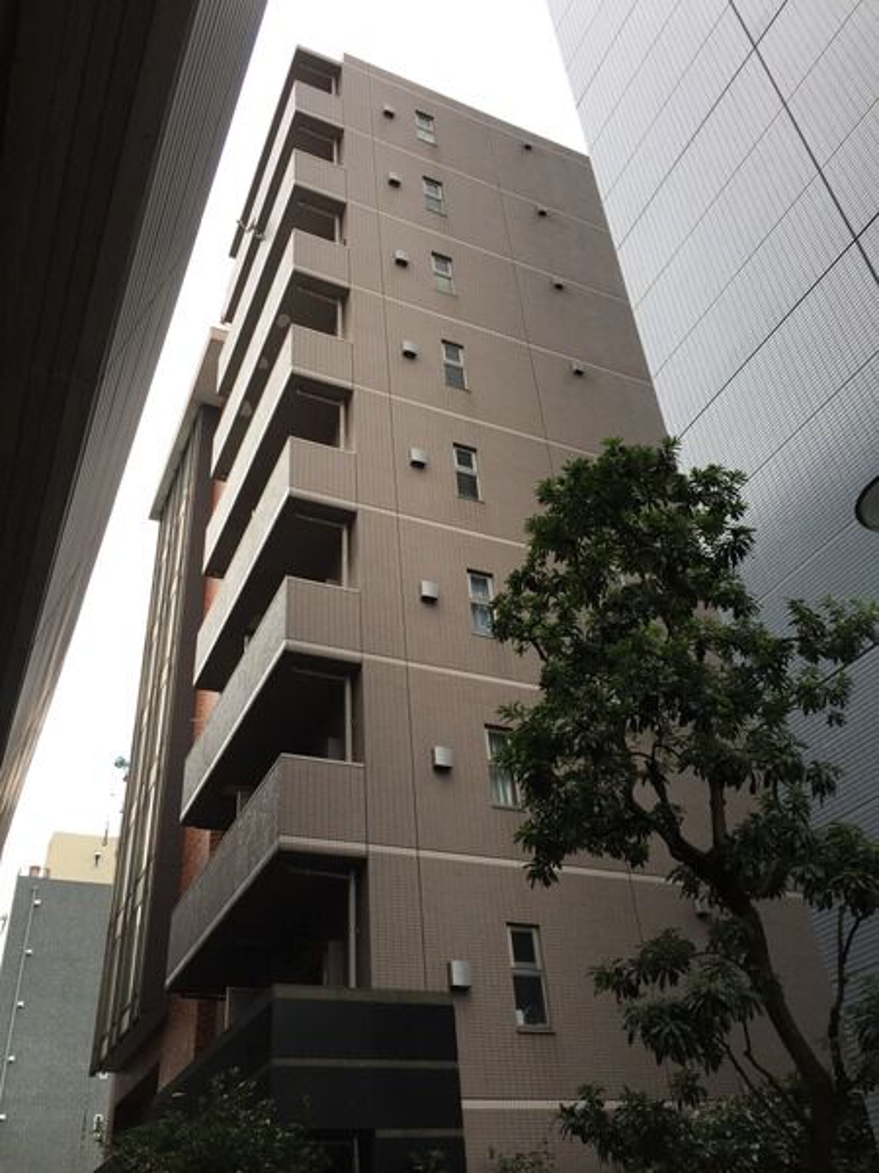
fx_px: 982
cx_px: 440
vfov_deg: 61.7
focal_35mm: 29
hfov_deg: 48.2
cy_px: 586
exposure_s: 1/120
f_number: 2.2
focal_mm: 4.15
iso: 40
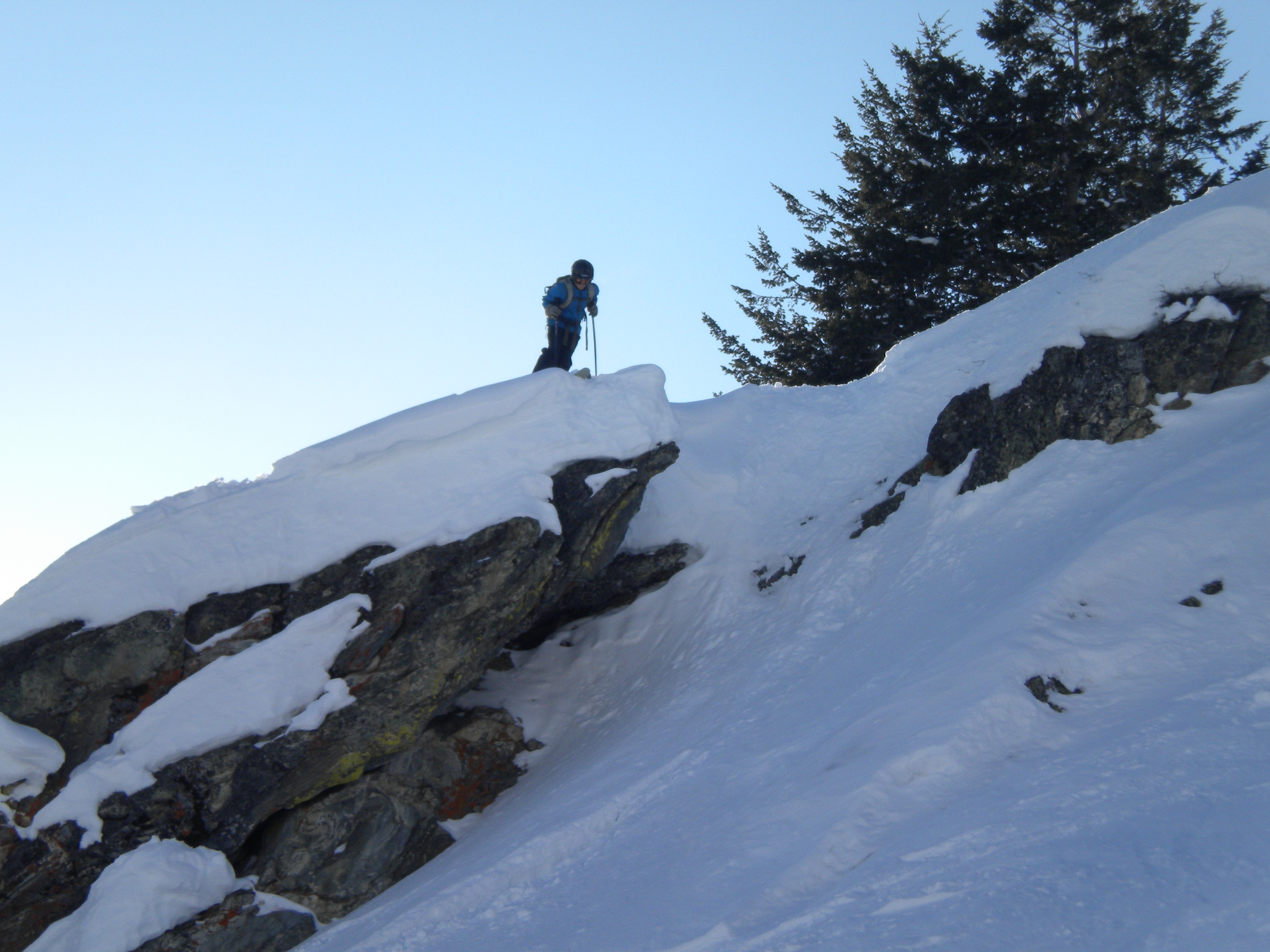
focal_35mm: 96
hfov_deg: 20.4
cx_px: 635
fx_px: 3522
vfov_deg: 15.4
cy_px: 476
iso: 113
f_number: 8
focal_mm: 17.3
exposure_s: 1/355
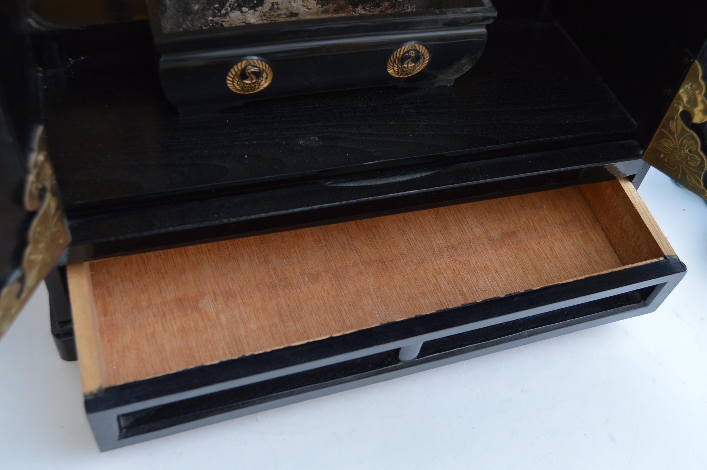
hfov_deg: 49.6
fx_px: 765
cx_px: 354
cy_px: 235
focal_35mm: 39
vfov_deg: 34.1
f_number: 5
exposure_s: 1/125
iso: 200
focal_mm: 26
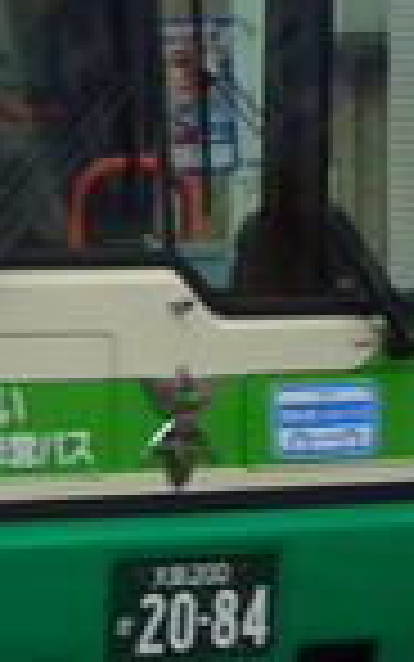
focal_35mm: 234
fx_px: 4220
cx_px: -526
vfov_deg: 8.9
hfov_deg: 5.5
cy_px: 162
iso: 80
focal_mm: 8.8
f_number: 3.8
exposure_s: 1/160
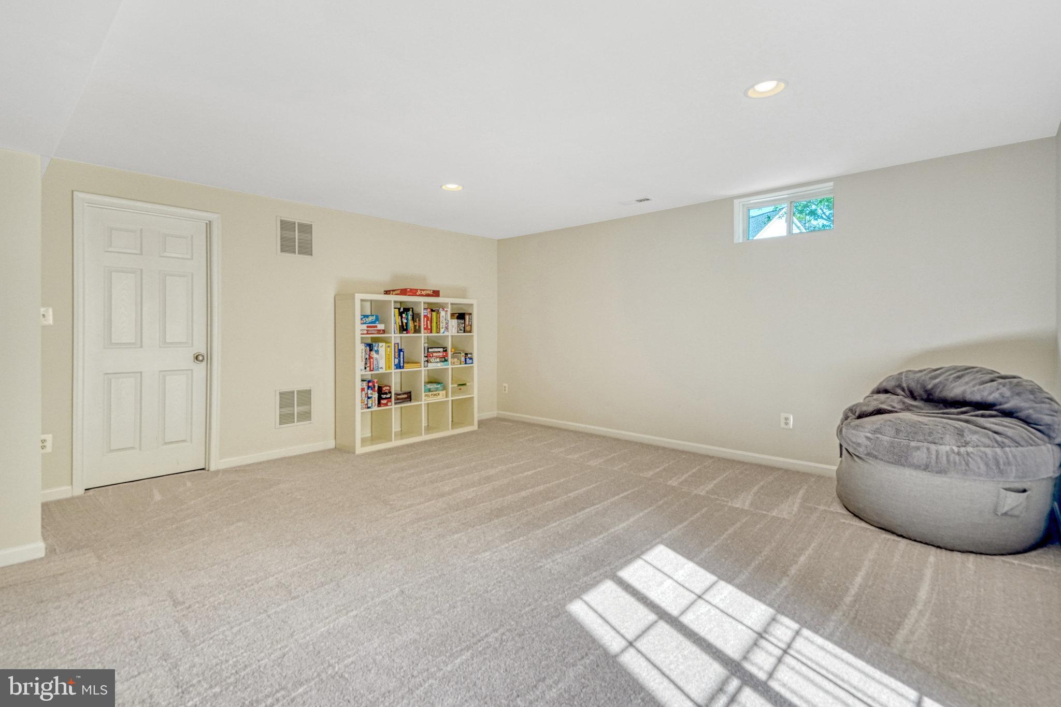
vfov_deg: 73.7
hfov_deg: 96.7
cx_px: 530
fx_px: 471
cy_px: 354
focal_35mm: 16
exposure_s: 1/50
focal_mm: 16
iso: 1250
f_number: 8
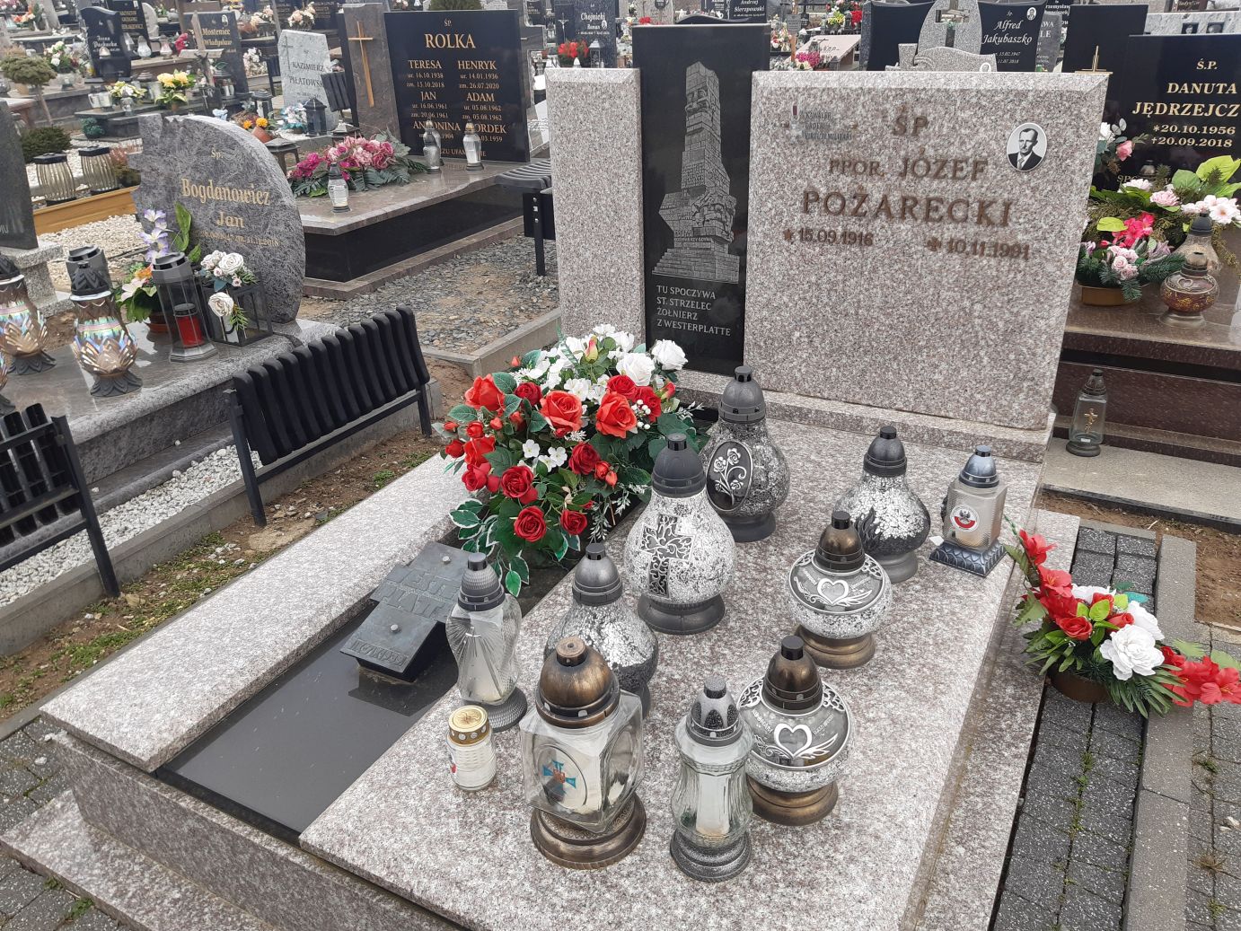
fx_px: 932
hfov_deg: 67.3
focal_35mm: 26
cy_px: 466
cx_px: 620
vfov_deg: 53.1
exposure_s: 1/320
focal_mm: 3.92
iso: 40
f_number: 1.7
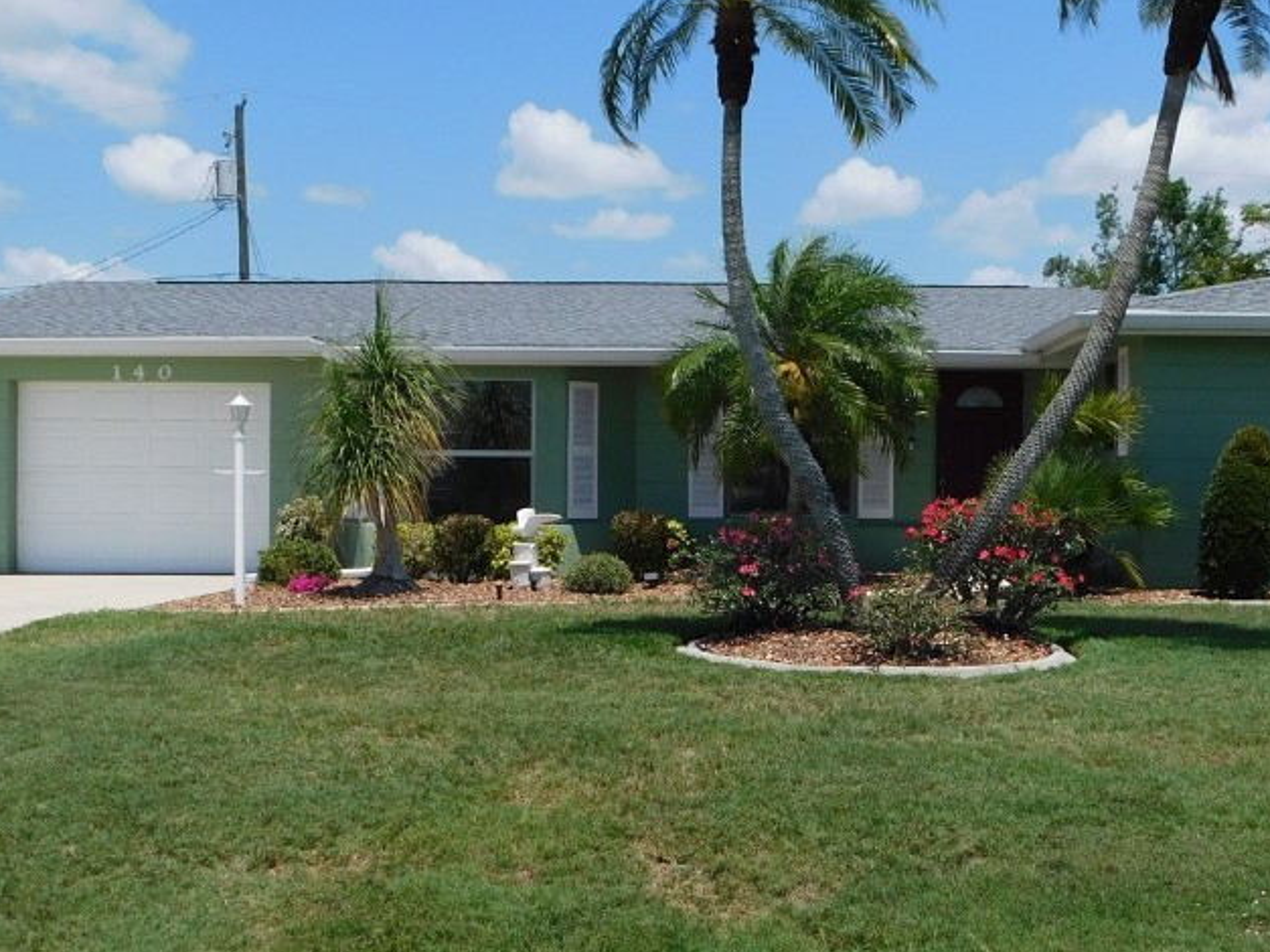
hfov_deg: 38.7
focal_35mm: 49
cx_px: 792
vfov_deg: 29.7
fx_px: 1797
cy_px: 498
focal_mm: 5.3
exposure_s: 1/640
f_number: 6.4
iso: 125
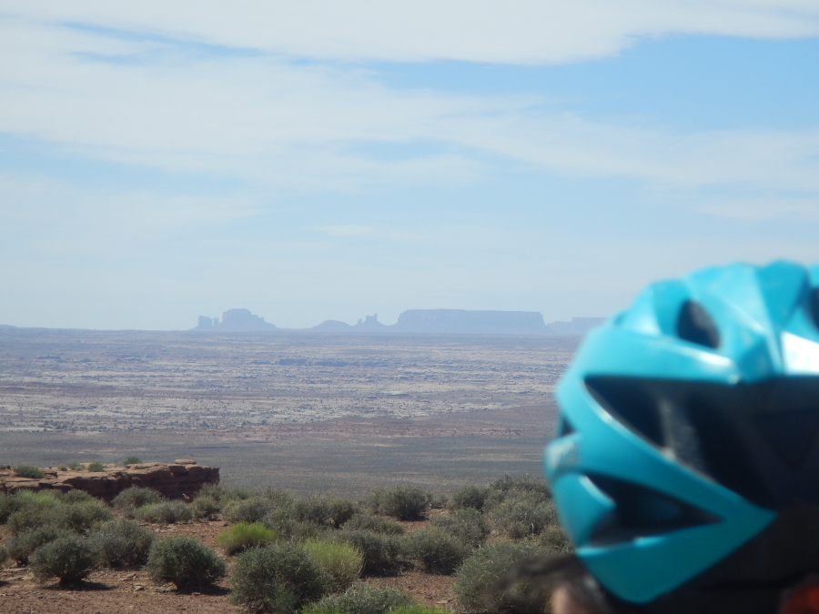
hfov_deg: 14.1
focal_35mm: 140
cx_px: 410
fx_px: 3312
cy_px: 307
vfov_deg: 10.6
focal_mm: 25
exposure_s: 1/1000
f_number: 4.8
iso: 125
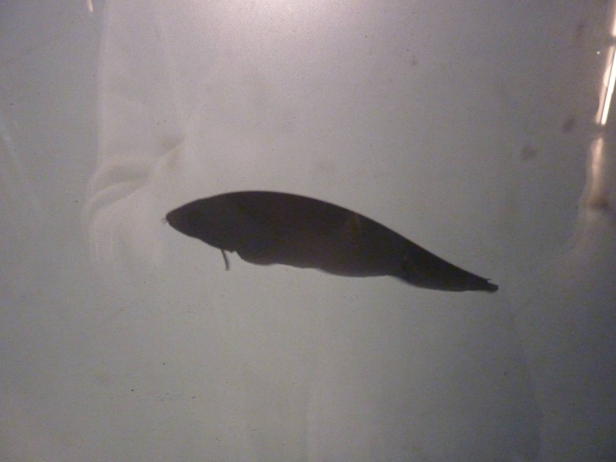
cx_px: 308
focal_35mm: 25
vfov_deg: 54.9
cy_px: 231
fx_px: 445
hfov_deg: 69.4
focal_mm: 4.1
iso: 800
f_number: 3.3
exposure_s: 1/13
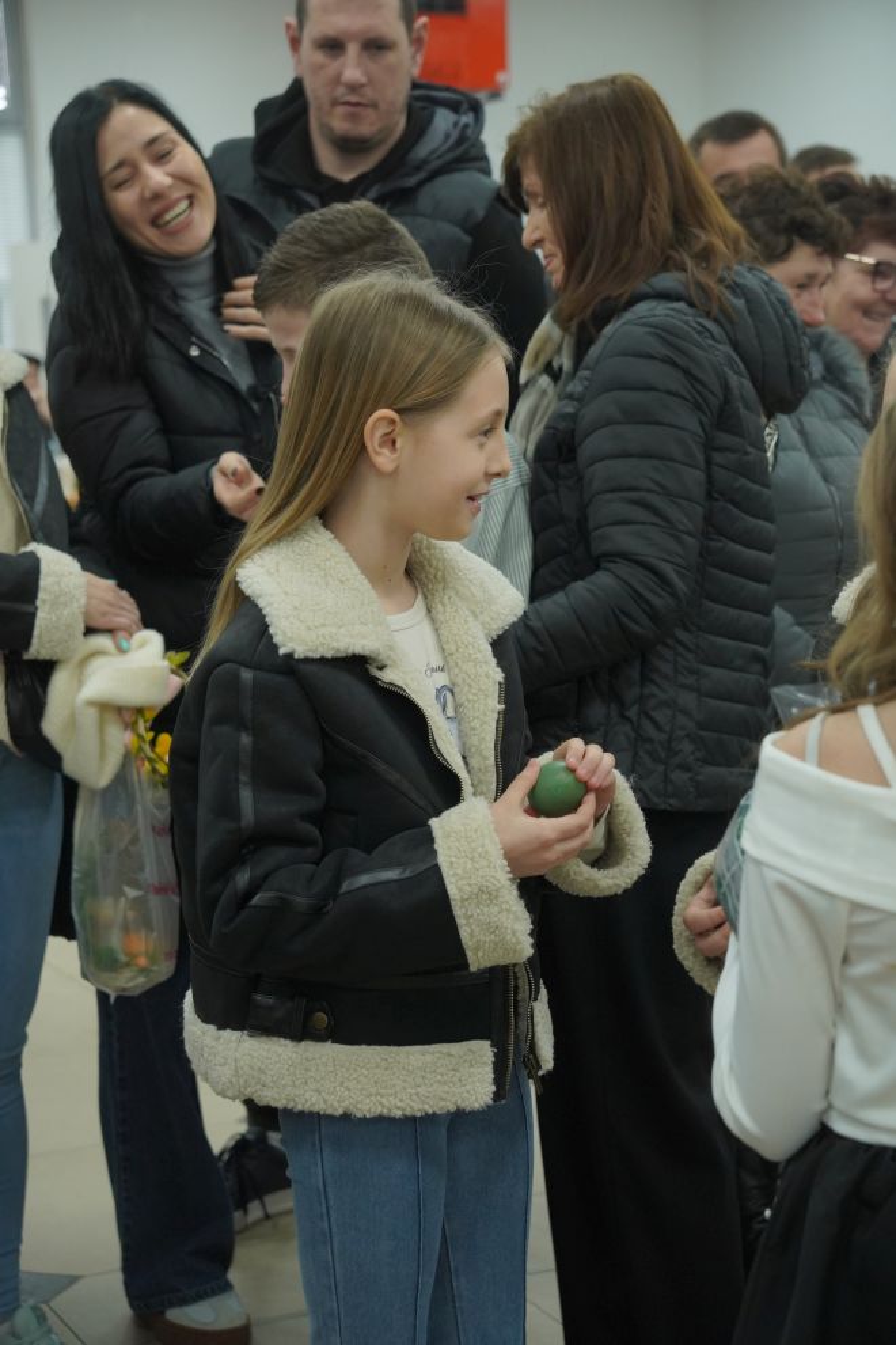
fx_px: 2800
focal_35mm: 75
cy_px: 672
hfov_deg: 18.2
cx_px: 448
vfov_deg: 27.0
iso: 1000
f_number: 4
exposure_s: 1/200
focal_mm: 50
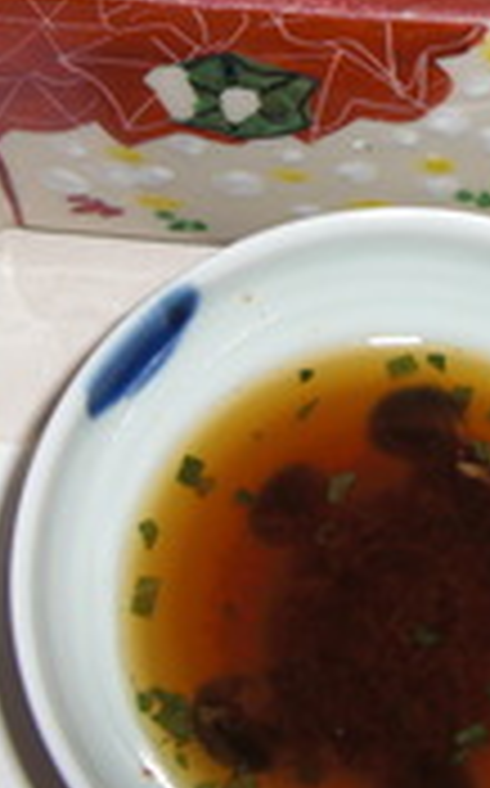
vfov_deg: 23.8
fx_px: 1821
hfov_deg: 15.1
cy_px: 97
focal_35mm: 85
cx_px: 472
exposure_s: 1/60
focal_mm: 4.9
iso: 50
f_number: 7
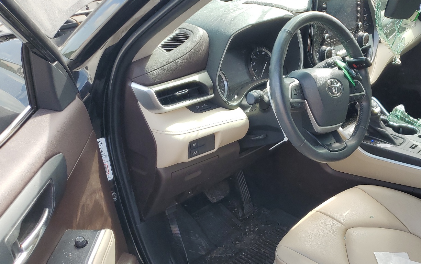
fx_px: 413
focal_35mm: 36
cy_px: 187
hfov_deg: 53.2
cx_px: 270
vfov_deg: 34.8
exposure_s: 1/312
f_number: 1.5
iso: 50
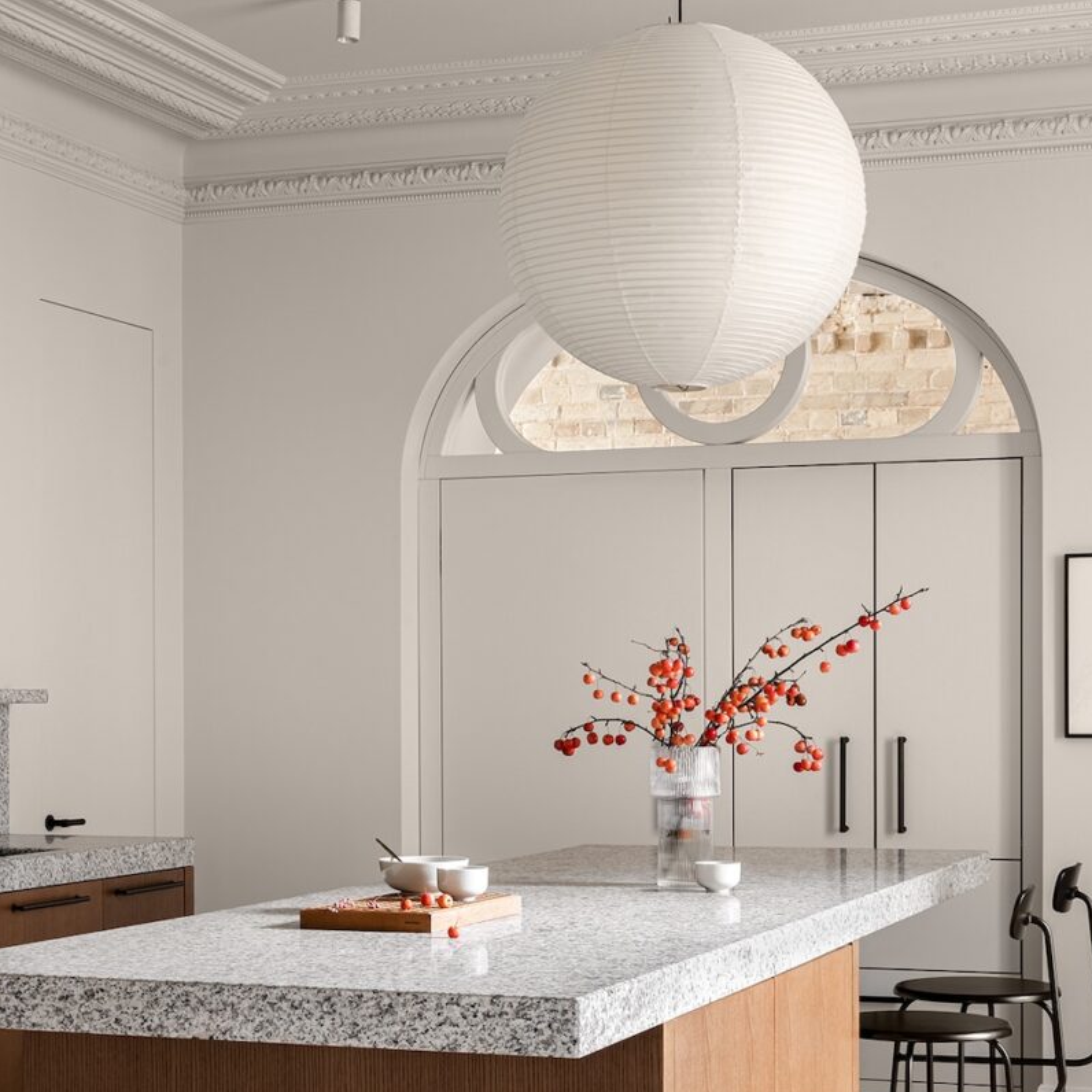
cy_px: 691
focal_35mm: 69
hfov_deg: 25.0
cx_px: 471
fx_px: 2463
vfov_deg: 24.9
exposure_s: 1/5
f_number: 13
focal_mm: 42
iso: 200
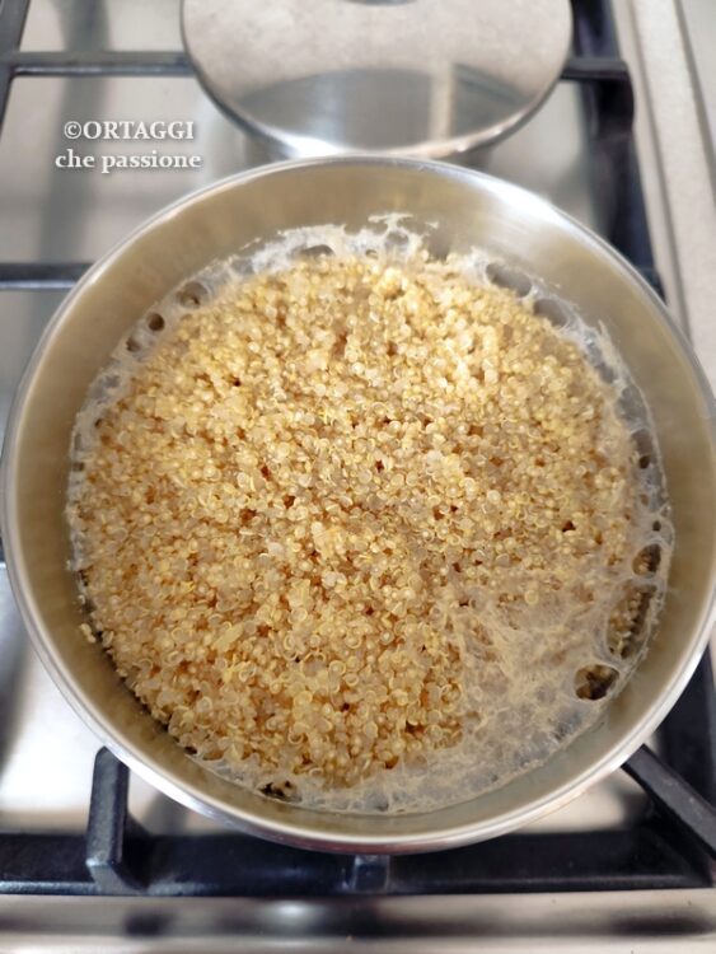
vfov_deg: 73.9
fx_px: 634
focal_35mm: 23
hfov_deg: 58.9
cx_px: 358
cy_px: 477
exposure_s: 1/33.3
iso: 1250
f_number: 1.65
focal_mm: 6.14
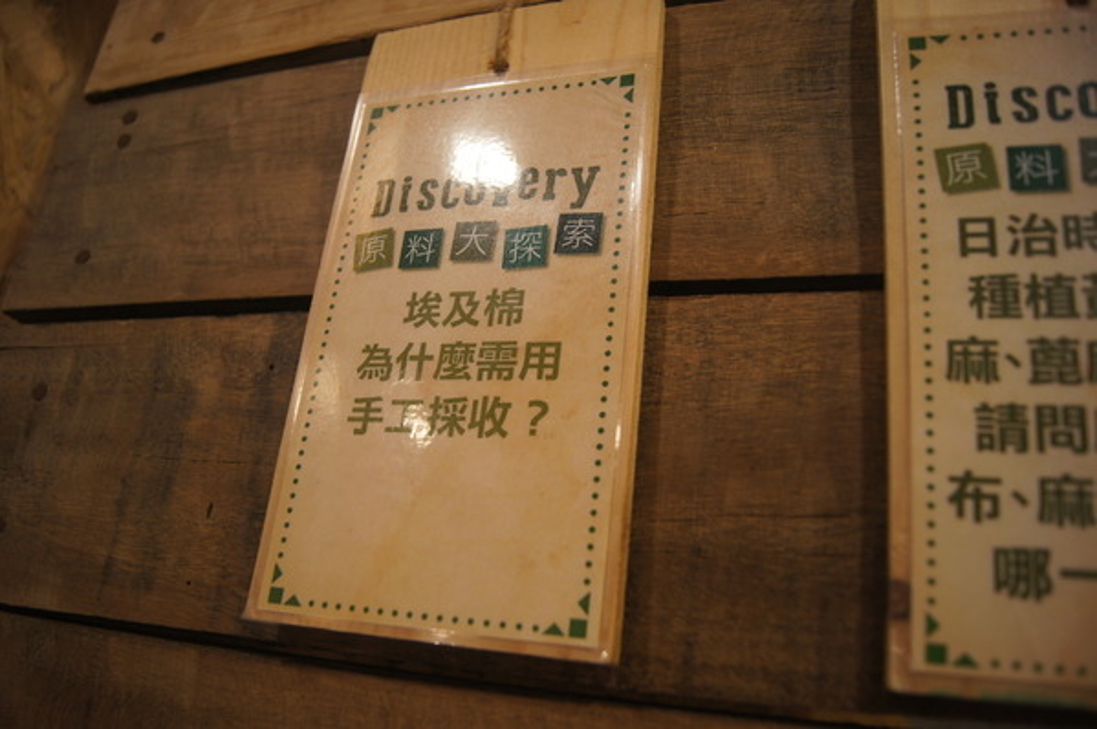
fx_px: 822
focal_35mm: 27
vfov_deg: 47.8
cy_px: 364
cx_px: 548
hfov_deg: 67.4
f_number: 3.5
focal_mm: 18
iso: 320
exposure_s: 1/30
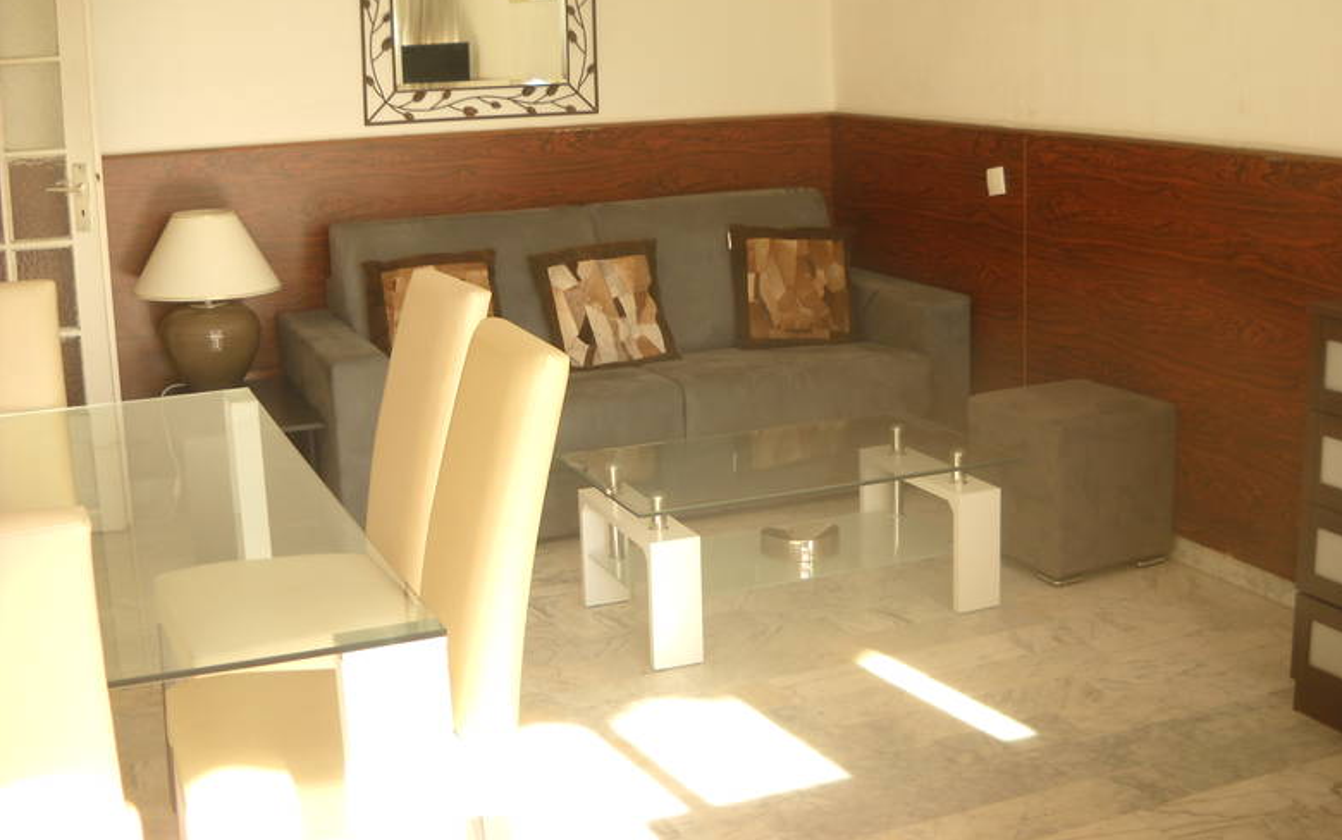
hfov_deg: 45.3
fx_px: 1610
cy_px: 334
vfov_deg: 29.2
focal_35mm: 44
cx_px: 678
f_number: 3.1
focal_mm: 6.72
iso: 64
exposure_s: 1/64
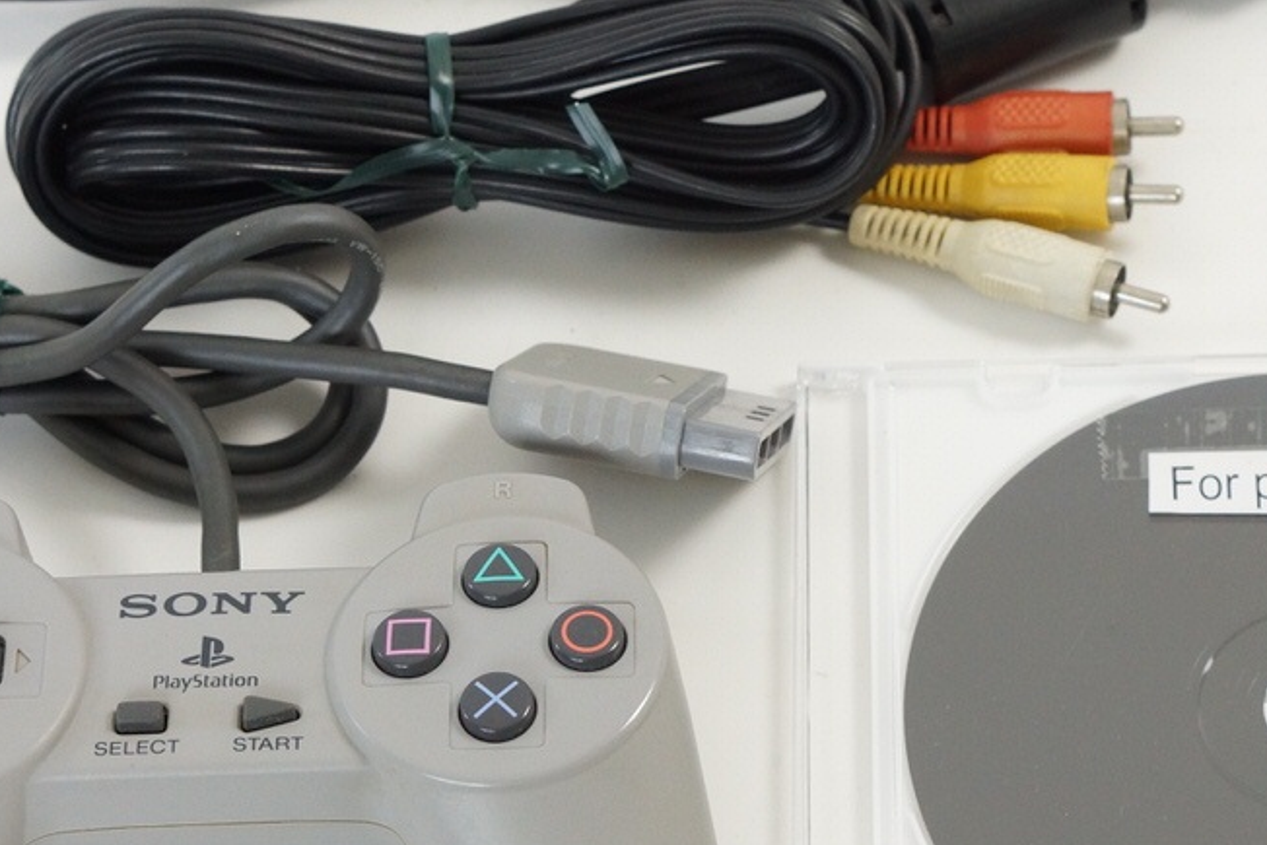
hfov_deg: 14.9
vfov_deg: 9.9
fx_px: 4858
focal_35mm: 138
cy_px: 431
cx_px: 721
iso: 1000
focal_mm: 50
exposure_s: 1/80
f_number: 6.3
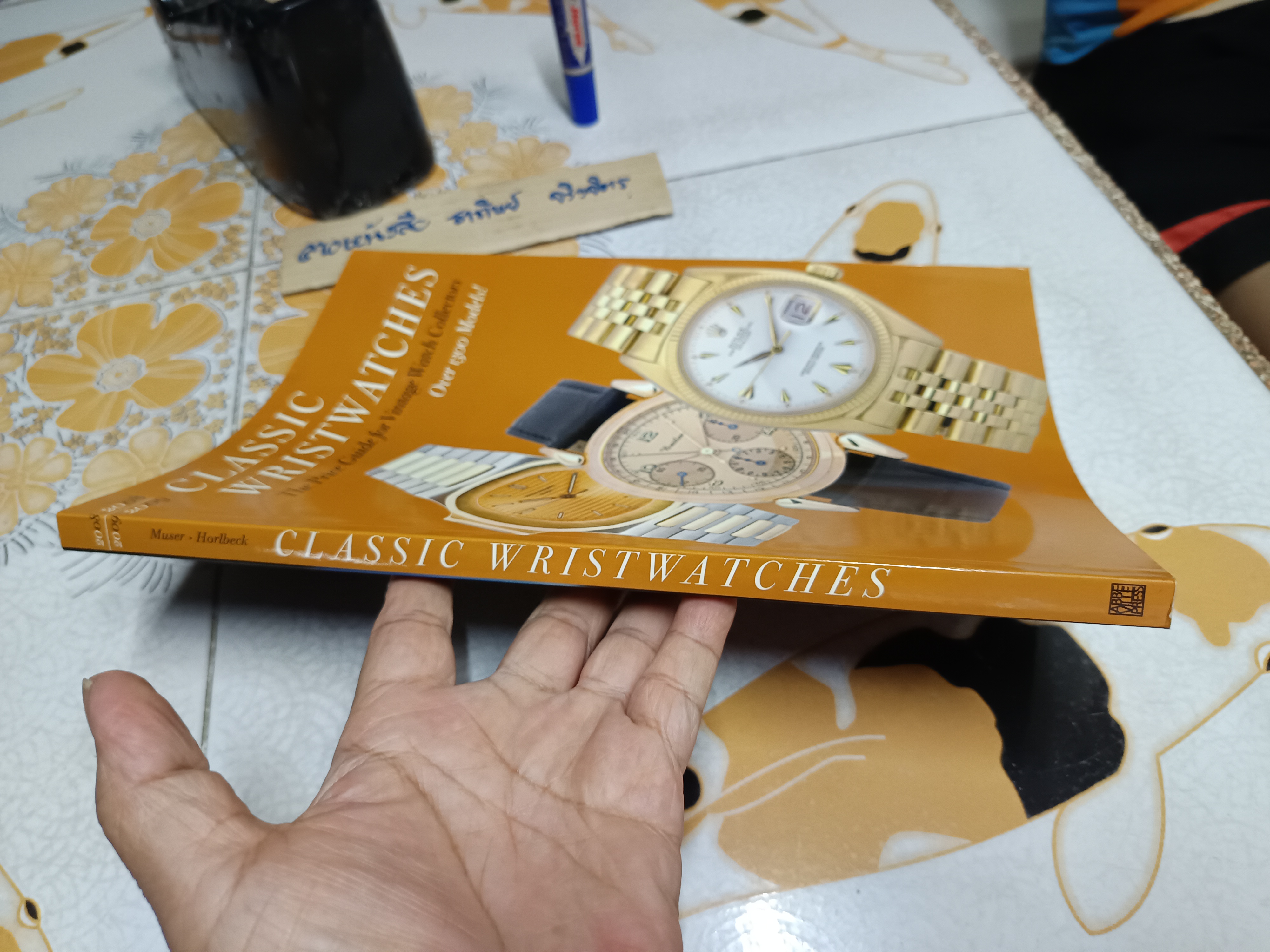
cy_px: 476
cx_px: 635
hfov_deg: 71.6
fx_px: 881
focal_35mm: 24
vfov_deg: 56.8
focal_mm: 5.31
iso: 993
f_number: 1.7
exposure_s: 1/25
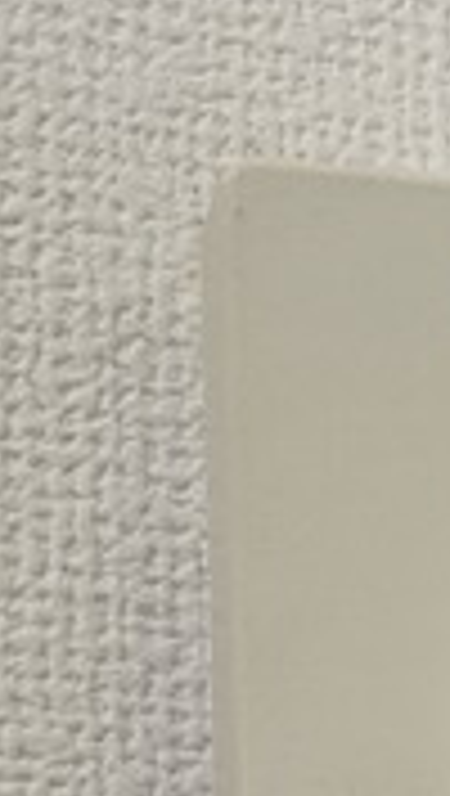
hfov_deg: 8.8
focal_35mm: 128
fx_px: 2706
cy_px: 1664
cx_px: 986
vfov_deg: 13.8
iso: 100
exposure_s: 1/50
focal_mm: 5.7
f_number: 1.5
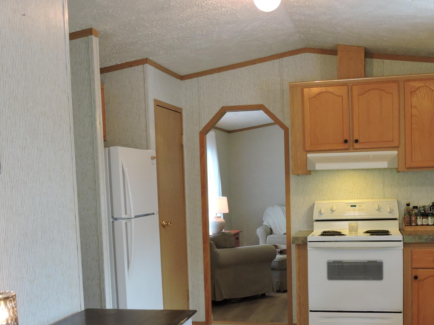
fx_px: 577
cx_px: 253
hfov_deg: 41.1
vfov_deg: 31.0
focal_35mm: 46
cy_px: 239
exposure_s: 1/25
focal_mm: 5.4
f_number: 3.5
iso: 400
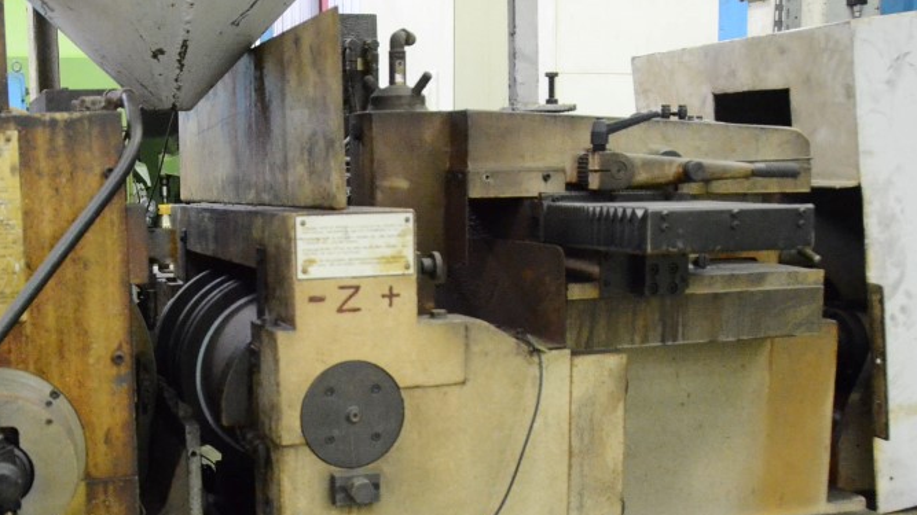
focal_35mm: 46
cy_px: 360
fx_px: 1118
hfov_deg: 43.7
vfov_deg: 25.8
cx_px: 280
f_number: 4
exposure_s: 1/60
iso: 6400
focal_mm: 18
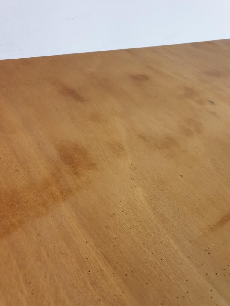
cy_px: 153
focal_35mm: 26
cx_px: 115
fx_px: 230
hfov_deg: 53.1
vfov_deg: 67.3
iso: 320
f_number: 1.5
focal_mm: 4.3
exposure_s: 1/33
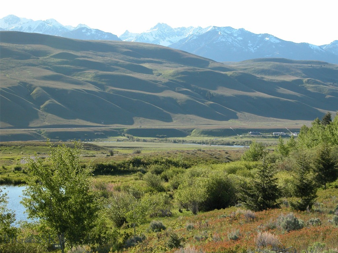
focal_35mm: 73
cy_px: 126
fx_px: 713
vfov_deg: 20.2
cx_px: 169
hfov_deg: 26.7
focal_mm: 18.8
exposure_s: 1/230
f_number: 5.3
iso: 100
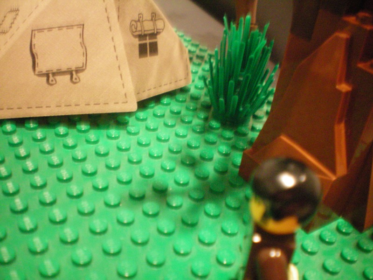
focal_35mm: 38
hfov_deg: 49.0
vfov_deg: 37.7
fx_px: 409
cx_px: 186
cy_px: 140
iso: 400
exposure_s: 1/6
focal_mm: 6.3
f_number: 3.1
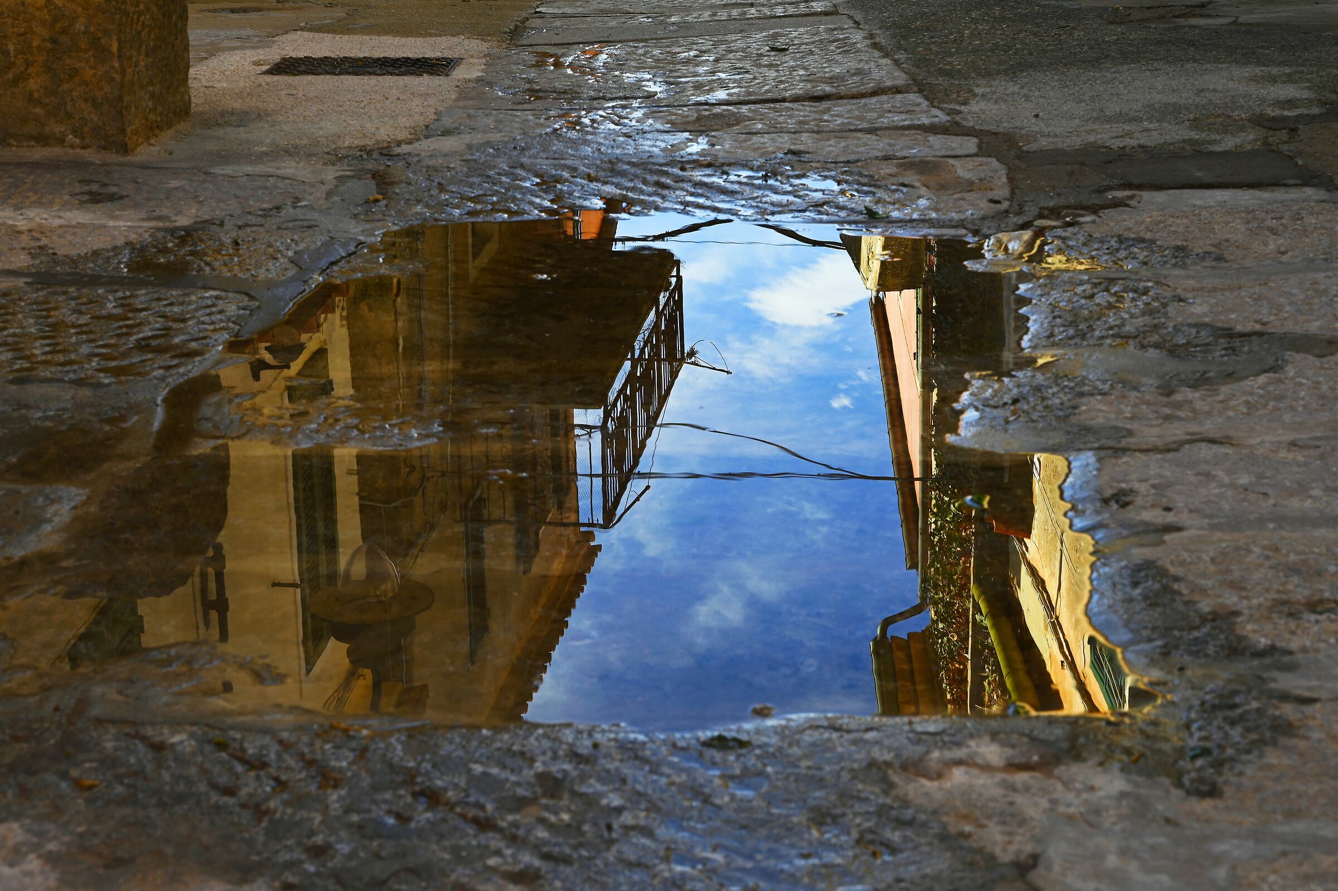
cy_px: 446
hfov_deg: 29.7
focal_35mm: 68
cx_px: 669
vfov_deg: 20.0
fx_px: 2526
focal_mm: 68
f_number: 16
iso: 100
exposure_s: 1/25
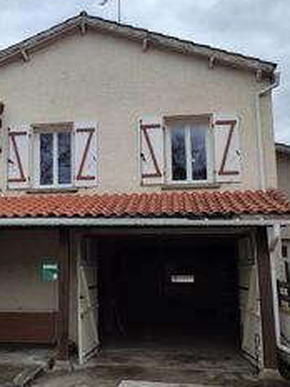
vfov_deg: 41.2
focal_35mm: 46
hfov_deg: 31.0
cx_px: 75
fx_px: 514
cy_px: 171
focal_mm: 6.04
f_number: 1.9
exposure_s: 1/418
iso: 50
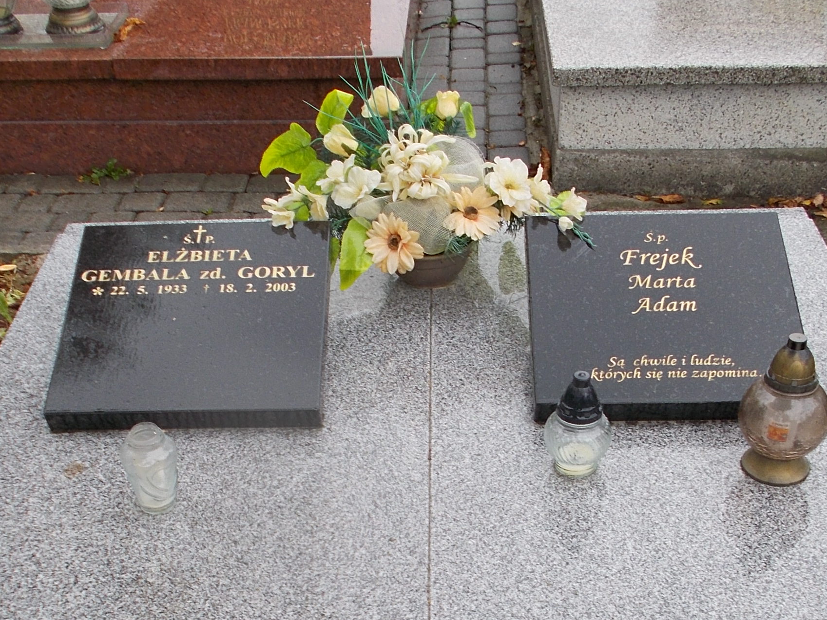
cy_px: 498
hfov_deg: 38.2
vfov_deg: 28.5
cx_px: 428
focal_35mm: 50
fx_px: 1195
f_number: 3.2
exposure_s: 1/30
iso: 80
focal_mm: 4.6
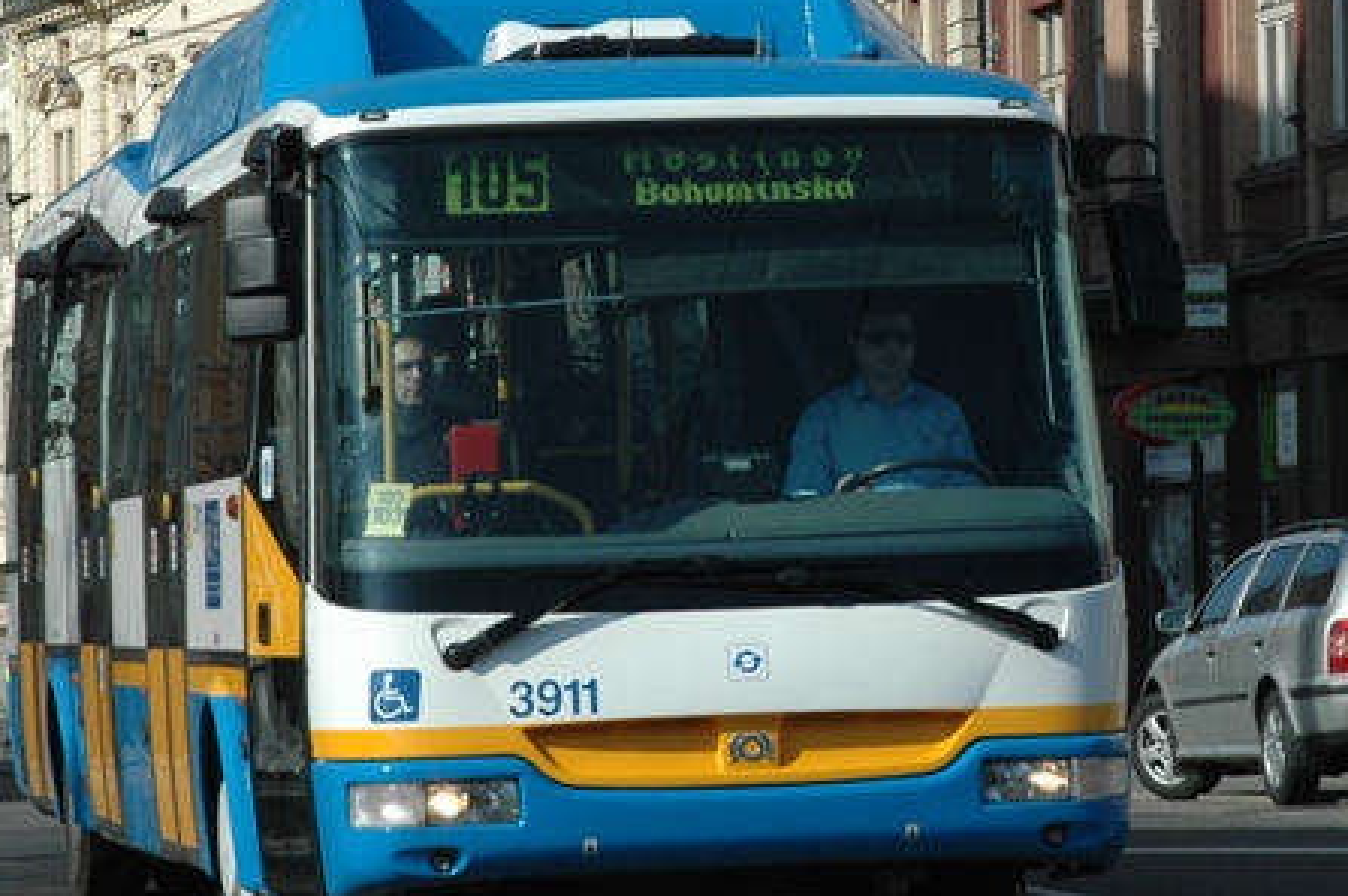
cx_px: 942
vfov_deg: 7.5
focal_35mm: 183
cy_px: 205
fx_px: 6849
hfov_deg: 11.2
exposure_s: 1/1250
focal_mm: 55
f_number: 6.3
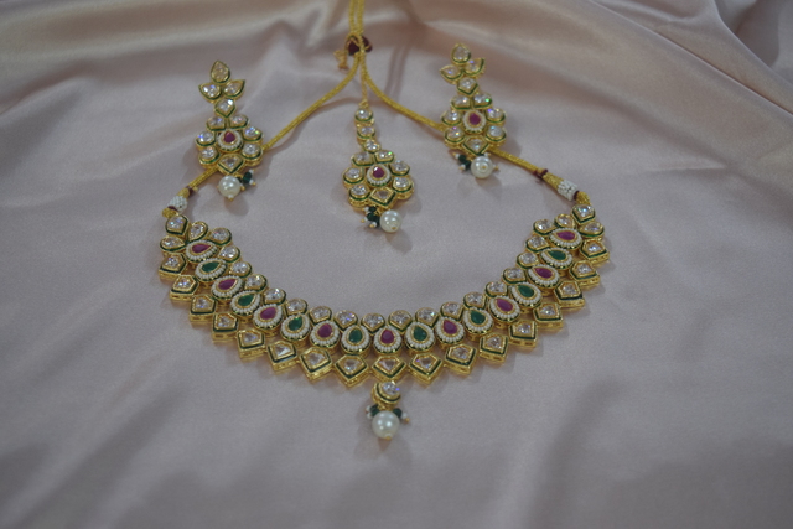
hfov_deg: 38.9
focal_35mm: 51
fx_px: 1124
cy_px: 264
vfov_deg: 26.5
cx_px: 396
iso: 1250
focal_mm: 34
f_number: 5.6
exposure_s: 1/60
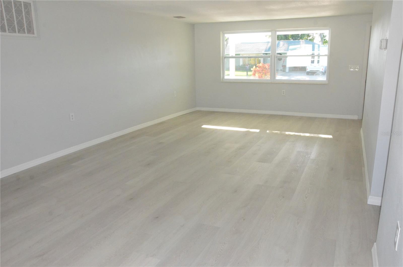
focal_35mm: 27
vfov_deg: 47.7
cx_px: 202
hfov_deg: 67.5
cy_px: 134
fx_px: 302
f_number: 11
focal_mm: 18
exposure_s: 1/250
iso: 5000
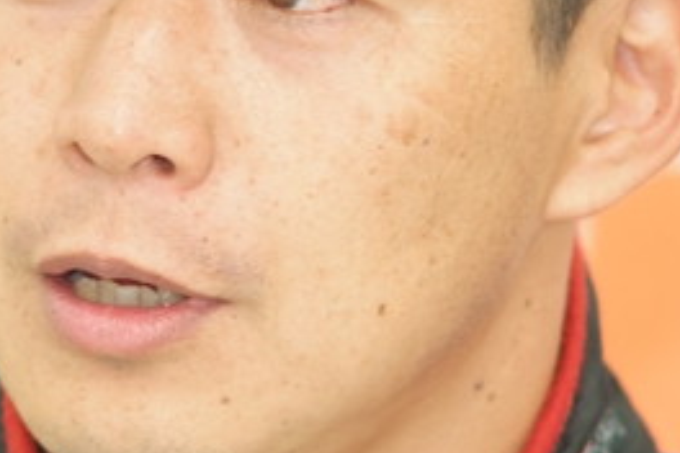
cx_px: 216
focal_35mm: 737
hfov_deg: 2.8
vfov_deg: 1.9
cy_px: 154
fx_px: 13920
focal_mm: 180
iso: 800
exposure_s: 1/125
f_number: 2.8
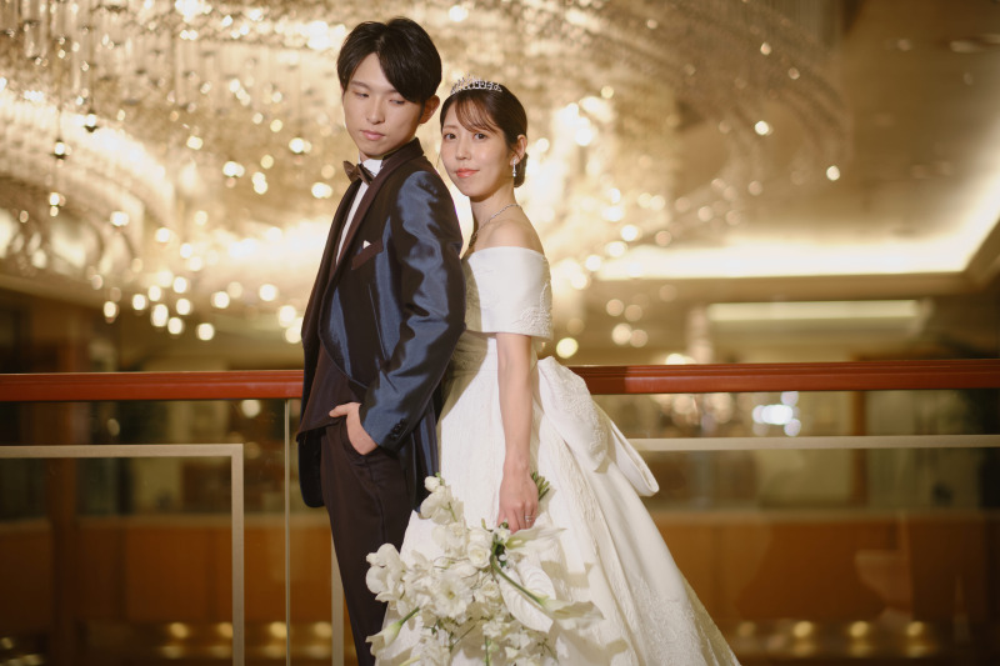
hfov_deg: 24.2
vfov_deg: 16.3
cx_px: 500
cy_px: 333
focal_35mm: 84
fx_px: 2333
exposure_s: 1/100
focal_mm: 56
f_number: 1.4
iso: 200
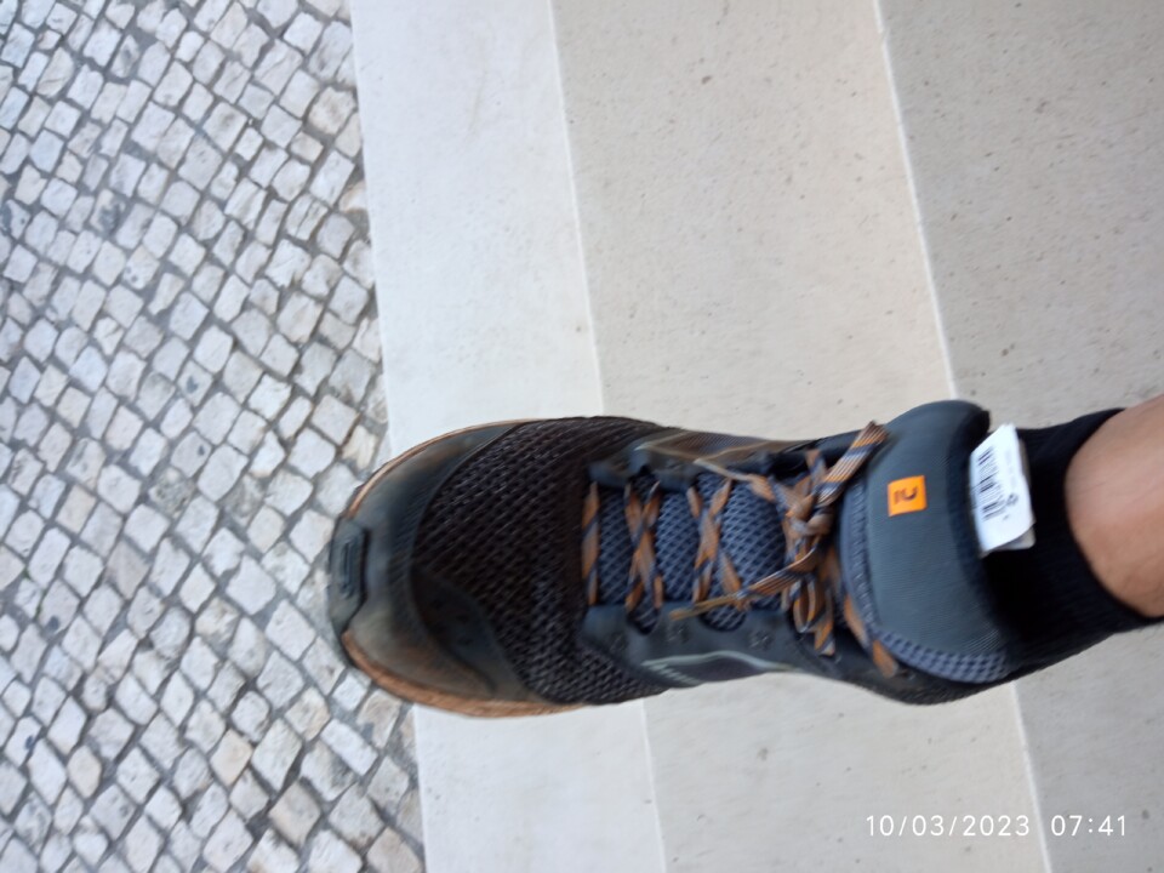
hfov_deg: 65.3
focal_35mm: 27
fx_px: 908
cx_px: 582
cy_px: 436
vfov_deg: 51.4
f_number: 2.2
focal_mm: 3.79
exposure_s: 1/33.3
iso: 152
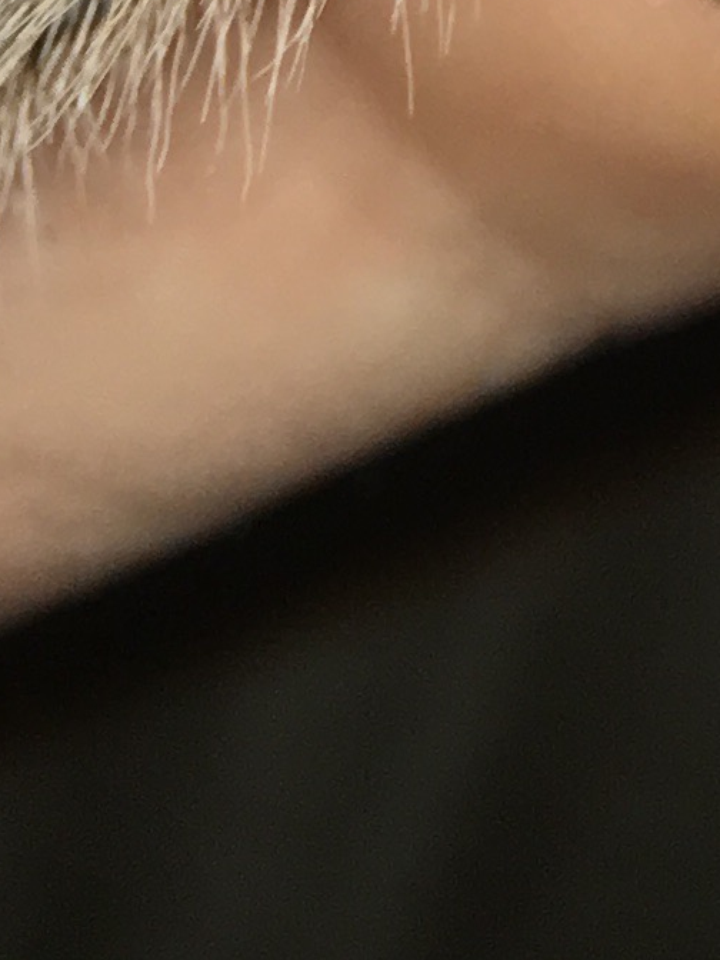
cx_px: 1823
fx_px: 4826
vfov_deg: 9.2
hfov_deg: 7.8
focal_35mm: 174
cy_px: -1850
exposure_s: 1/120
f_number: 2.2
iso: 25
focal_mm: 4.15
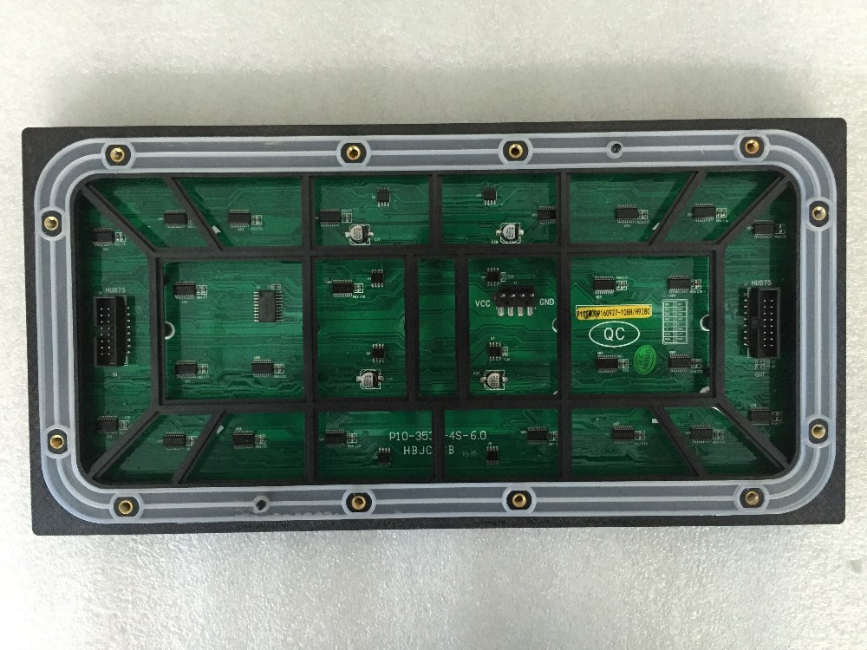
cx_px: 434
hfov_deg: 61.7
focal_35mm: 29
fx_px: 726
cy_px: 325
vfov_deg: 48.2
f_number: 2.2
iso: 500
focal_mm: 4.15
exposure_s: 1/17
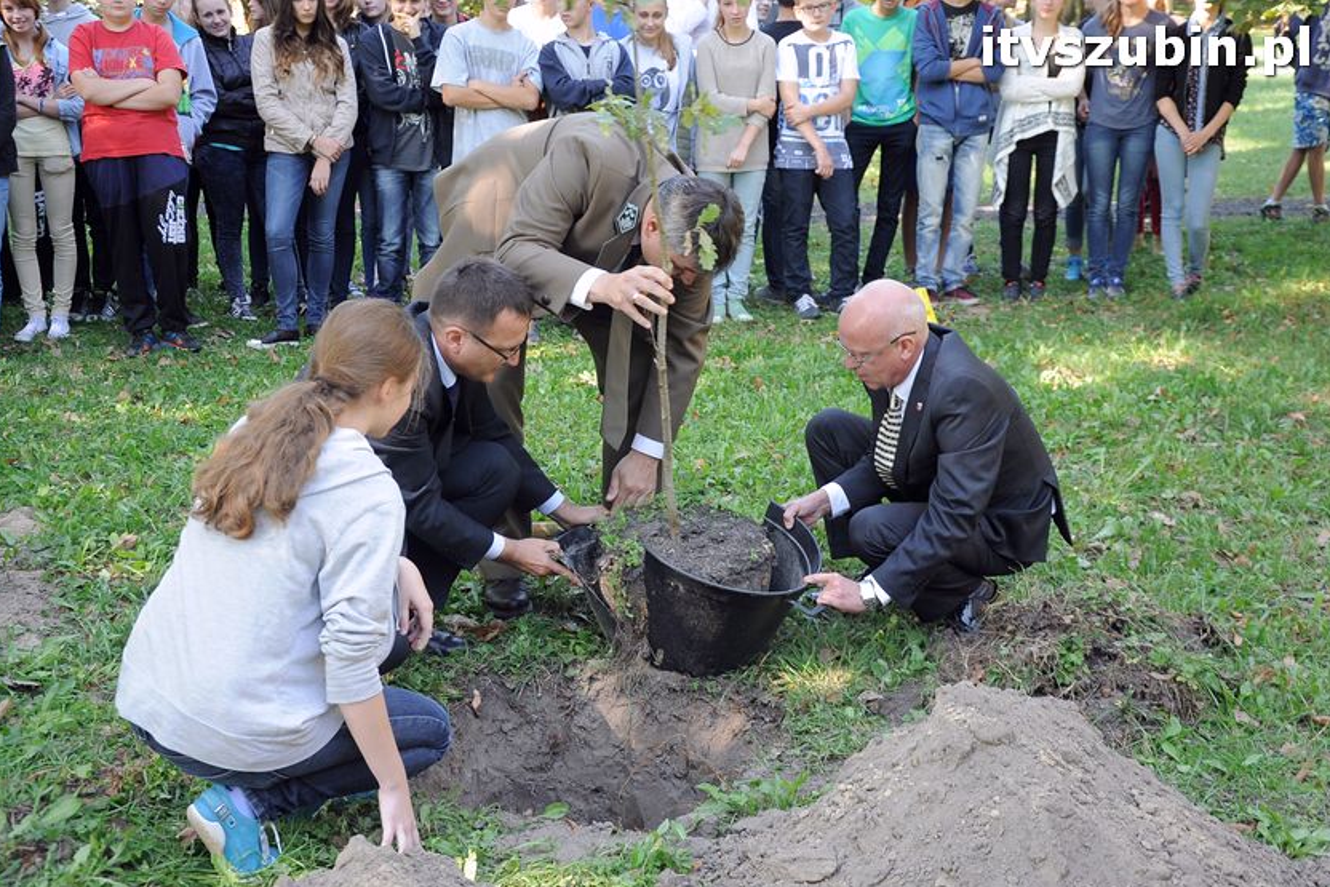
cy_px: 450
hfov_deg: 40.3
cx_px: 662
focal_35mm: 49
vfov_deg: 27.5
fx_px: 1810
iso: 400
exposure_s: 1/80
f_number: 4.5
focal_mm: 32
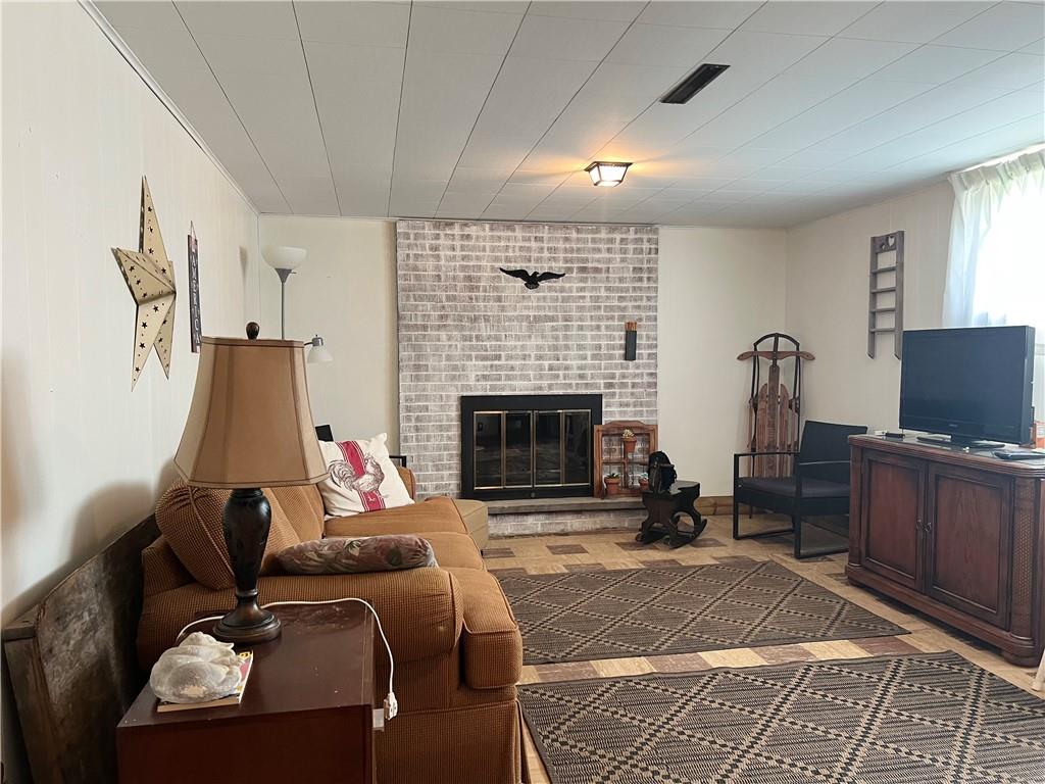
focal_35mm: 26
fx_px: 785
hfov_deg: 67.3
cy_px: 392
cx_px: 522
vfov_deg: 53.1
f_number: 1.5
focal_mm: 5.7
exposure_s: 1/60
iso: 160
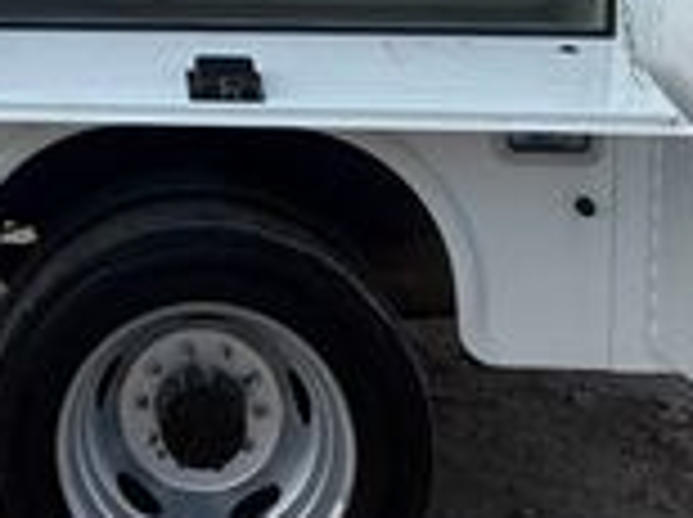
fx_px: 1999
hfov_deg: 19.3
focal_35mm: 100
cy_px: -140
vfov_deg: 14.2
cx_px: 45
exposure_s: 1/3584
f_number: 1.78
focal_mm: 6.76
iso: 80
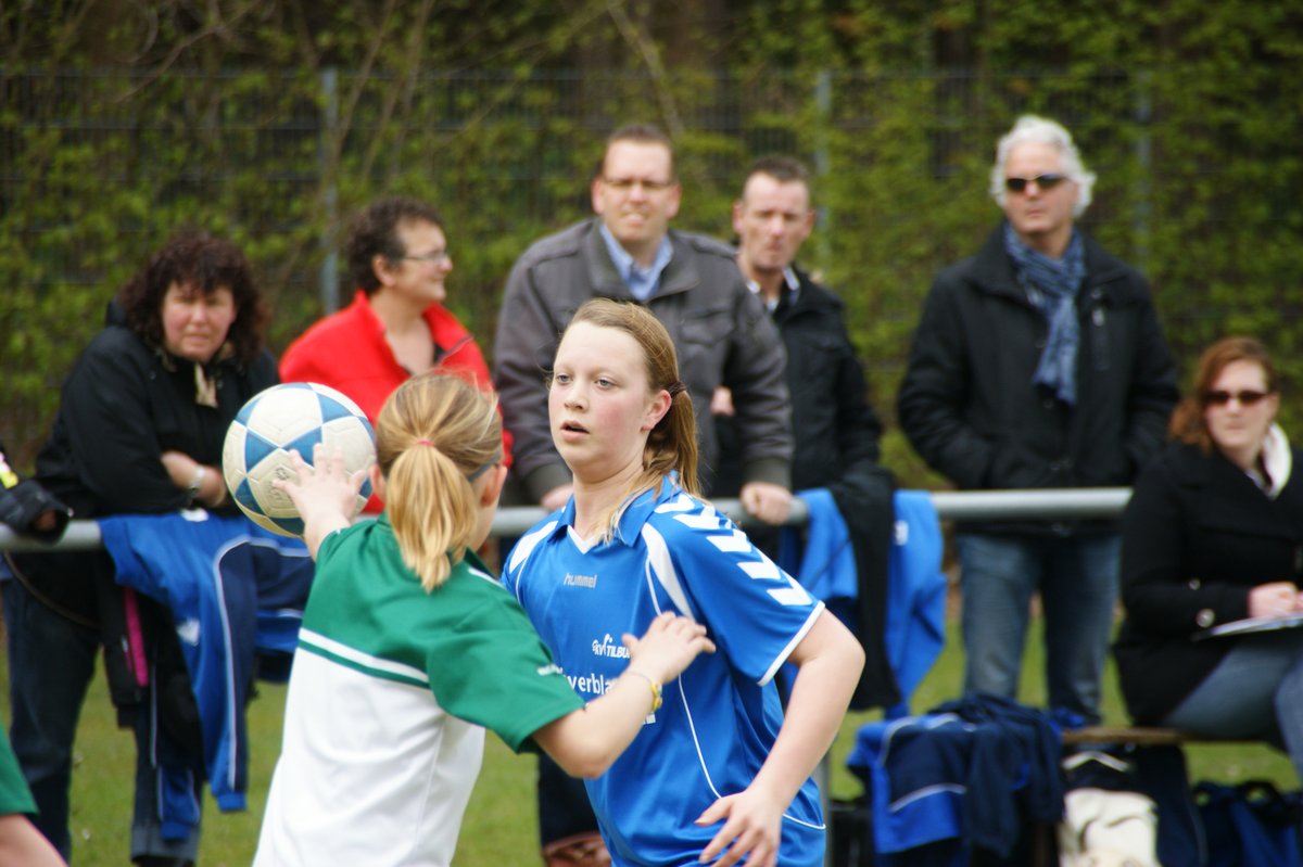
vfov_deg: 3.7
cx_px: 652
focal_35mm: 375
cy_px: 434
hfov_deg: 5.5
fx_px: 13567
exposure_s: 1/320
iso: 200
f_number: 6.3
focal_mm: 250
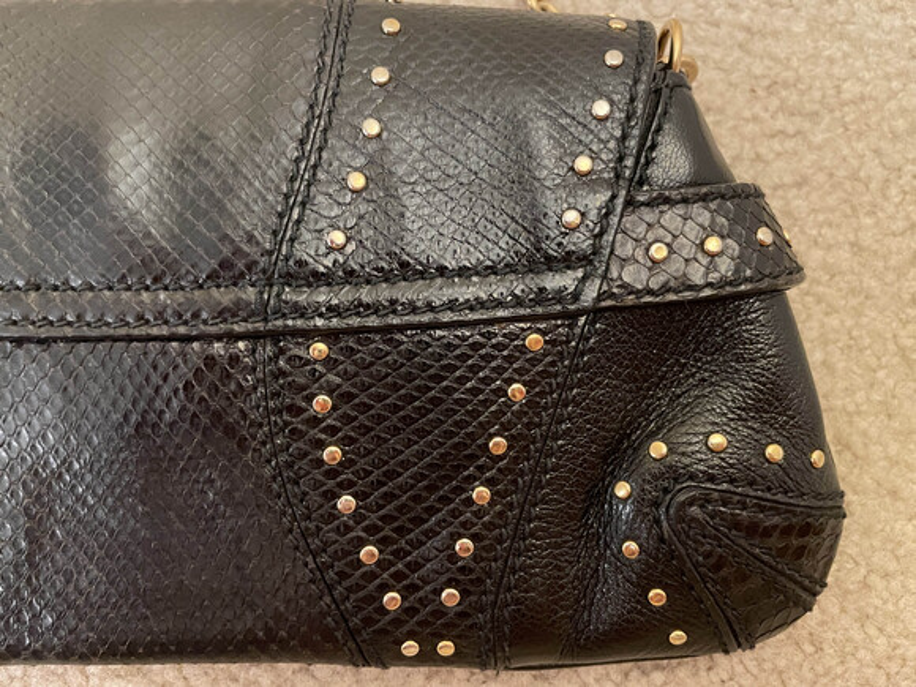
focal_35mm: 26
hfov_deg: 67.3
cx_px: 458
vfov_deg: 53.1
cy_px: 344
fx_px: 688
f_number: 1.6
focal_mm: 4.2
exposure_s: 1/30
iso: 640
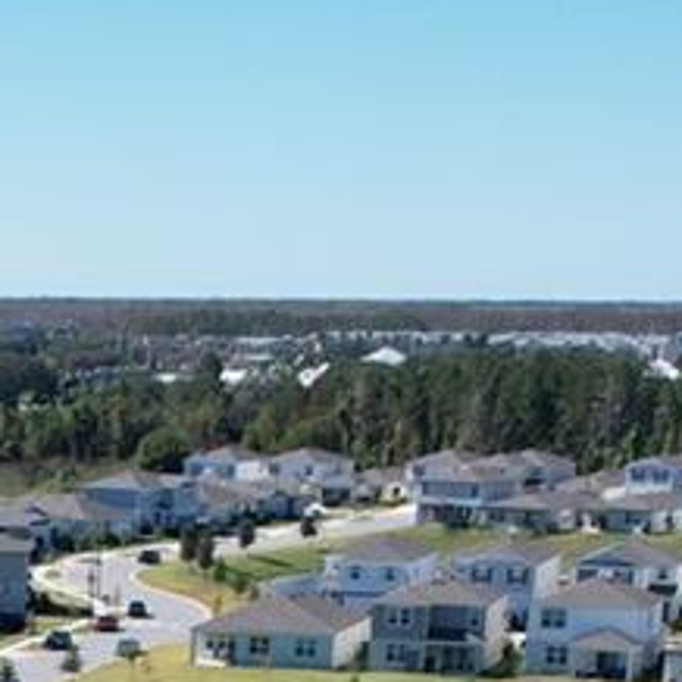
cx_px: -476
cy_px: 1286
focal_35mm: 137
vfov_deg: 11.6
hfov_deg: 11.9
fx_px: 3054
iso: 140
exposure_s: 1/2000
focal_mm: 8.38
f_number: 2.8
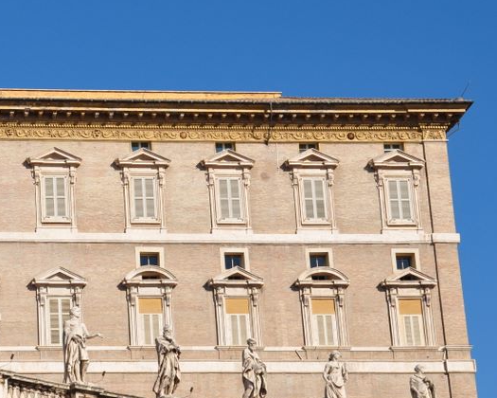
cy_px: 211
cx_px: 55
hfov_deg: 13.9
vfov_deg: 11.3
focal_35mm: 137
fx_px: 2015
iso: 200
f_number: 11
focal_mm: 50
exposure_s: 1/400
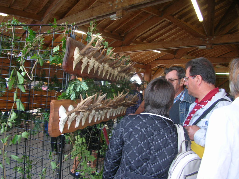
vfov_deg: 40.7
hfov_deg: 52.6
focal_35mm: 35
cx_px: 120
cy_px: 90
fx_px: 242
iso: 50
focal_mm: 5.8
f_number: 2.8
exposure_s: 1/30
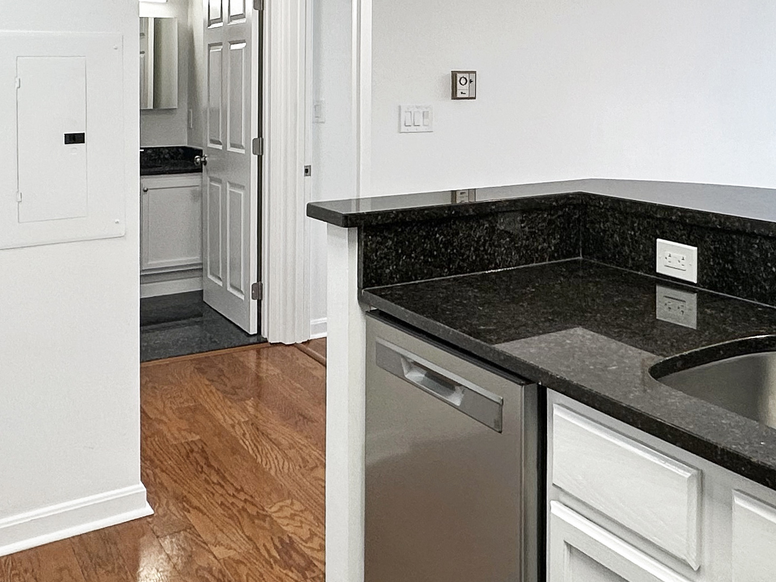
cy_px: 166
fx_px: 874
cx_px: 539
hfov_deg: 46.8
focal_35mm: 39
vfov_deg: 36.2
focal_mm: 2.22
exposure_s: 1/120
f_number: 2.2
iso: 80
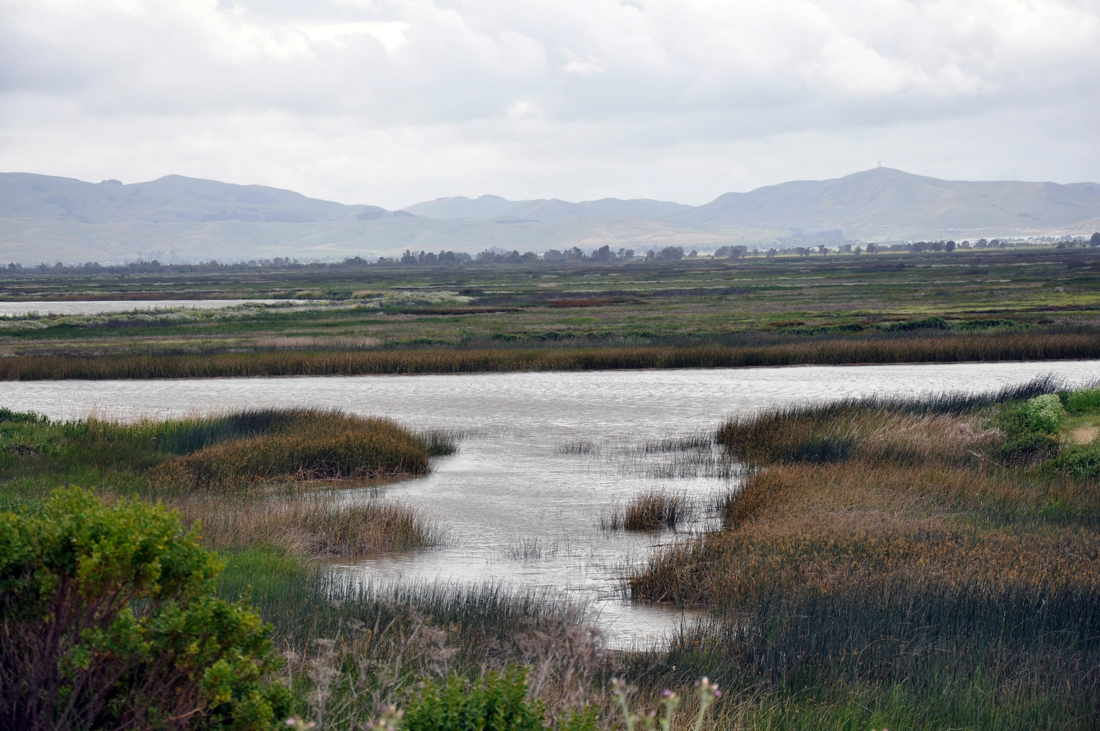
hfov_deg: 17.1
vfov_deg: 11.4
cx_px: 550
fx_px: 3662
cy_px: 366
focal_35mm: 120
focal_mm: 80
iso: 200
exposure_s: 1/500
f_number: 8
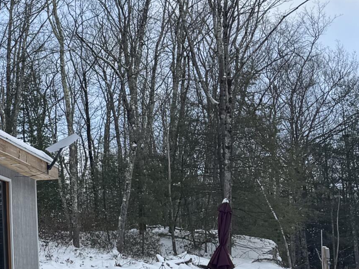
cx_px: -246
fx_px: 871
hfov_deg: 19.0
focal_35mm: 84
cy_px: 152
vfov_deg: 17.6
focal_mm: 6.76
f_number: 1.78
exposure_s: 1/2415
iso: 80
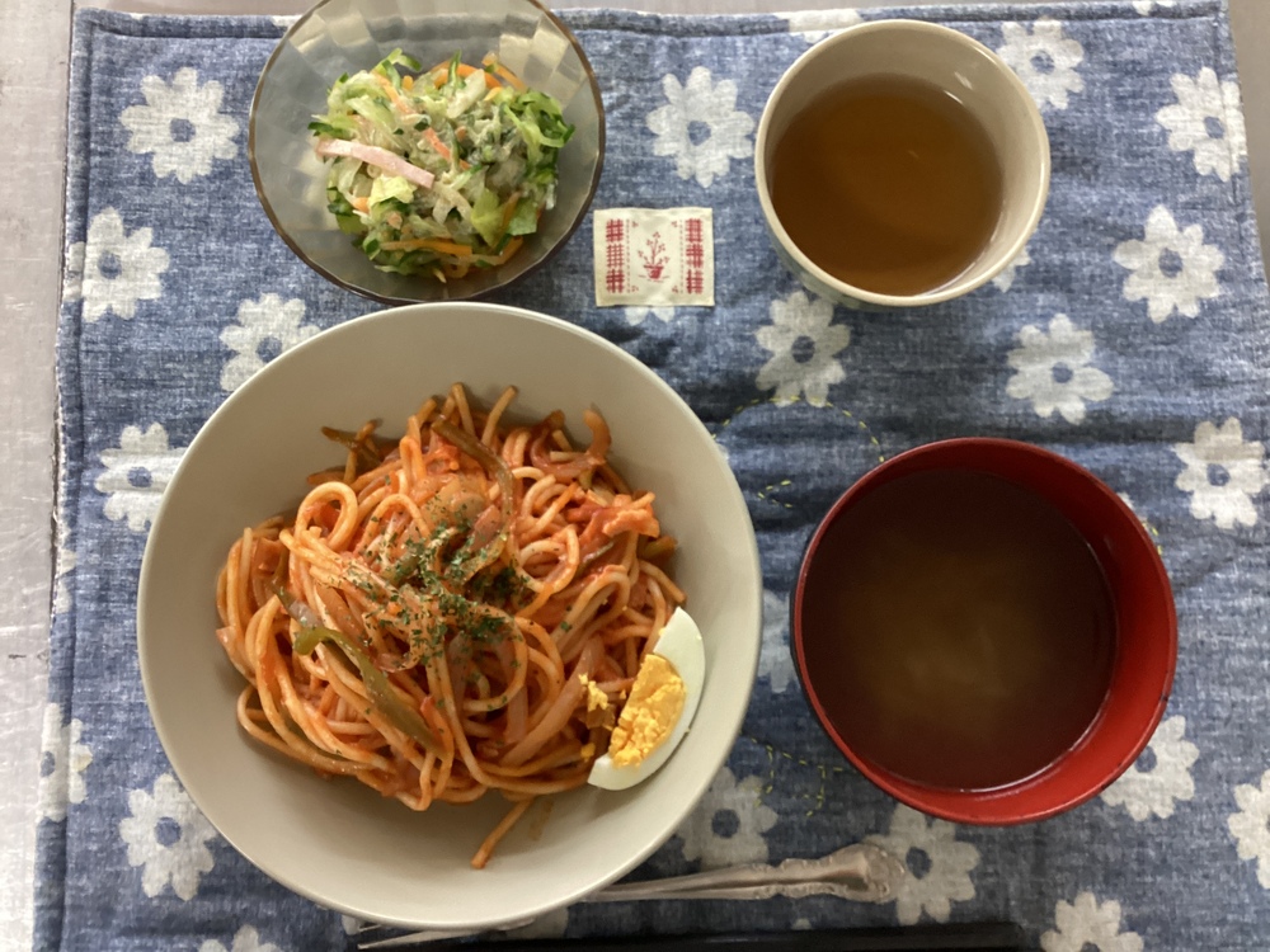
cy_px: 476
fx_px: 1137
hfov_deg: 58.4
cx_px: 635
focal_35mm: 31
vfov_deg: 45.4
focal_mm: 3.3
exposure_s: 1/60
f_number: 2.4
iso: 320
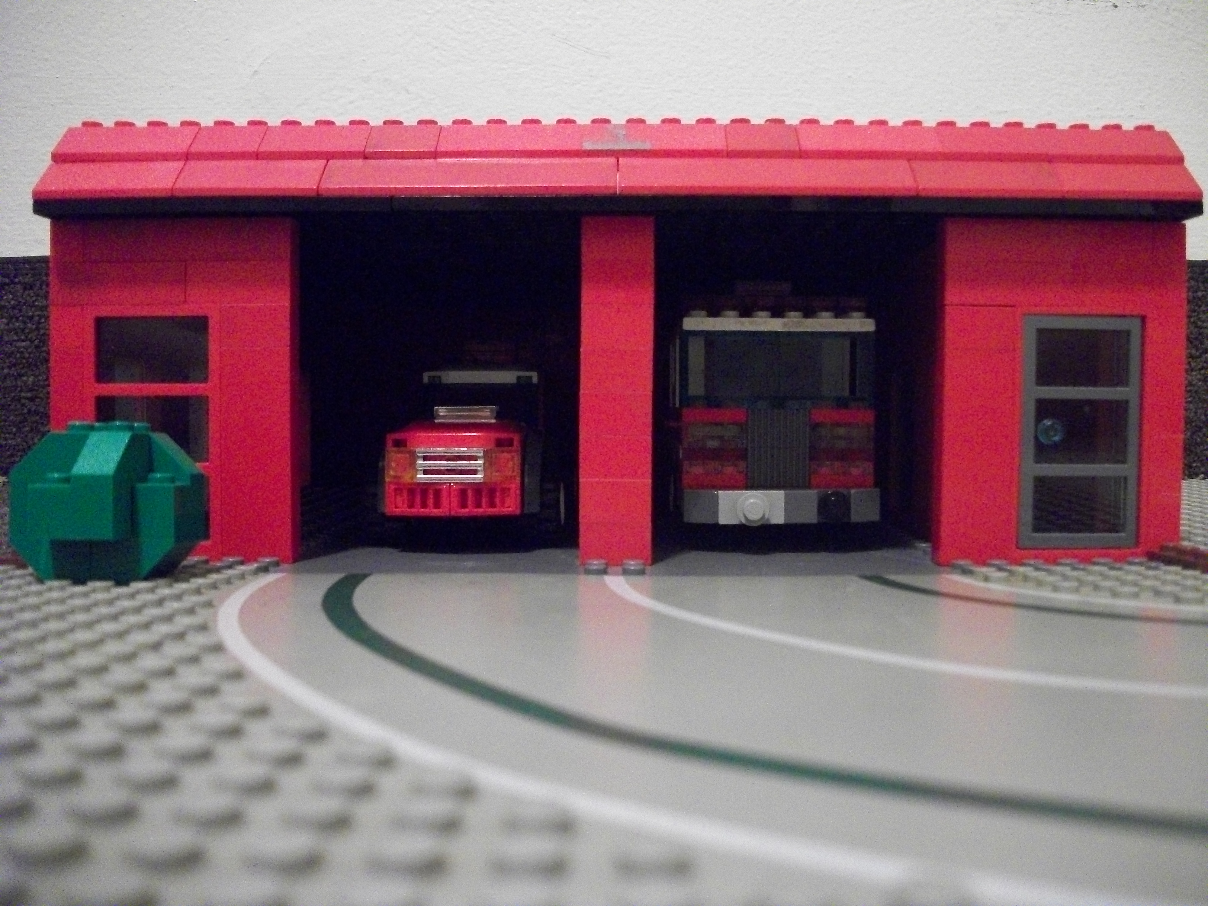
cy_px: 453
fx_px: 1117
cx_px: 604
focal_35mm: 32
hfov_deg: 56.8
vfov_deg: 44.2
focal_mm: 5.7
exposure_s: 1/10
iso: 640
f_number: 2.9
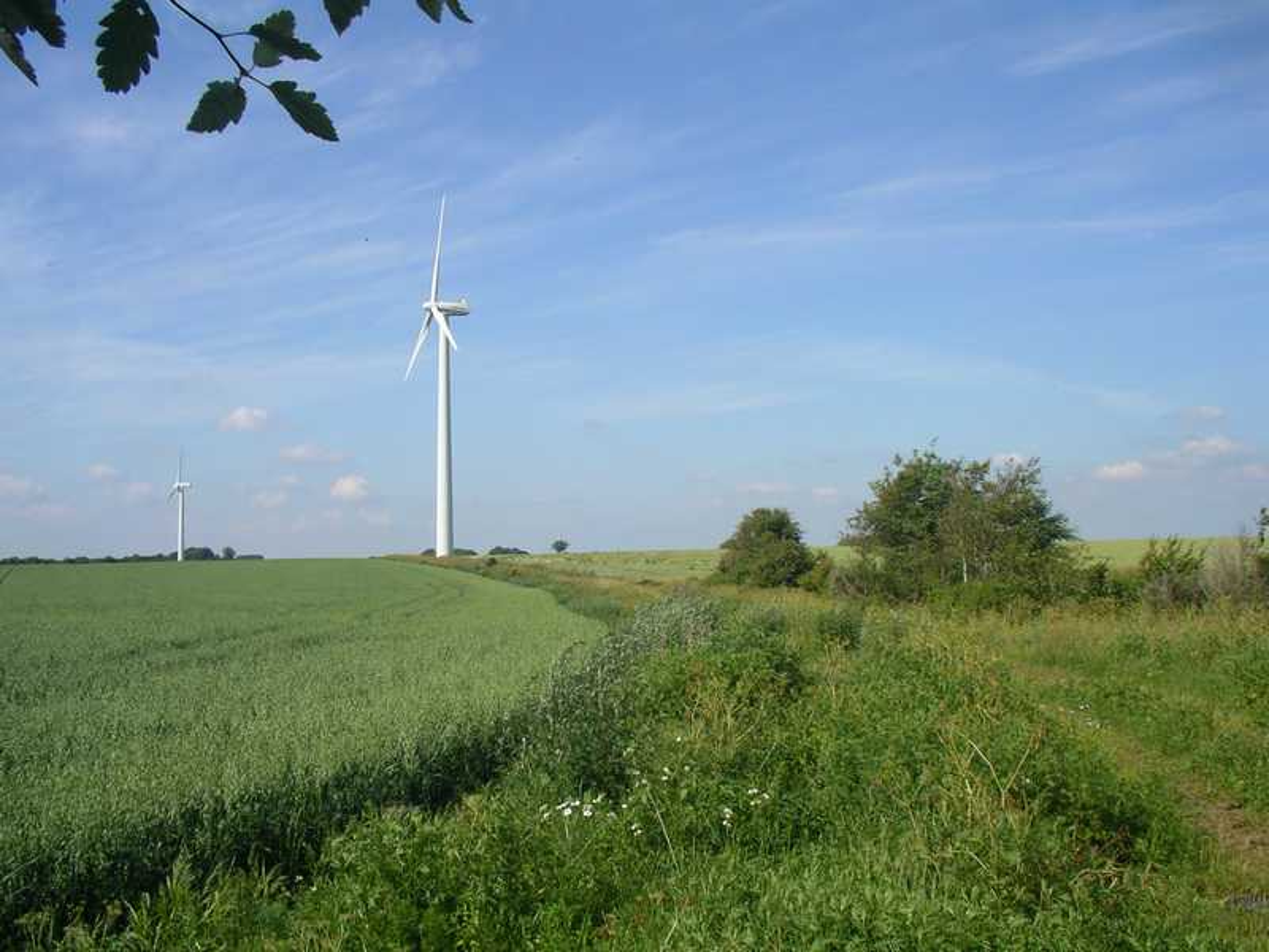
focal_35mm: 37
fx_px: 1356
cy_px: 476
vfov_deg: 38.7
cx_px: 634
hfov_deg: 50.1
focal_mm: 5.7
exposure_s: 1/160
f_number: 6.9
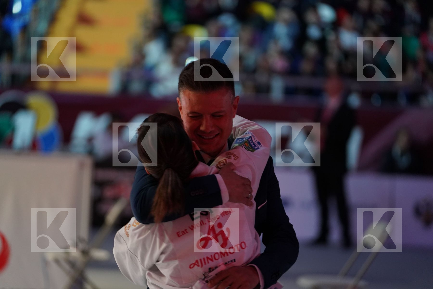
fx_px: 1732
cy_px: 144
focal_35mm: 144
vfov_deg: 9.5
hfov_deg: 14.3
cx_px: 216
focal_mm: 144
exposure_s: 1/250
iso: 3200
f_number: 2.8
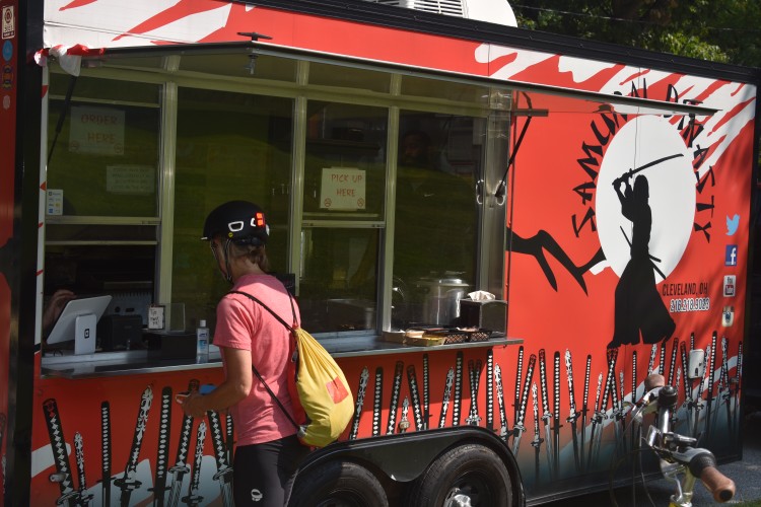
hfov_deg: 31.9
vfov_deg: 21.6
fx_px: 1332
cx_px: 380
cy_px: 254
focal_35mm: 63
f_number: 8
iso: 100
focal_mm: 42
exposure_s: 1/250
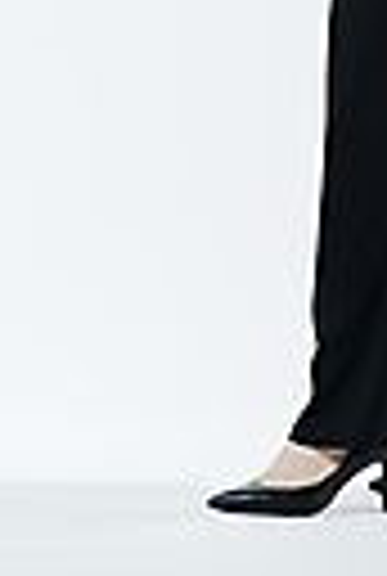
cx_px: 416
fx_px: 4747
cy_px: -288
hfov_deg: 4.7
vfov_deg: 6.8
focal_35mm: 296
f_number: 8
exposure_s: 1/125
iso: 200
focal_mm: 95
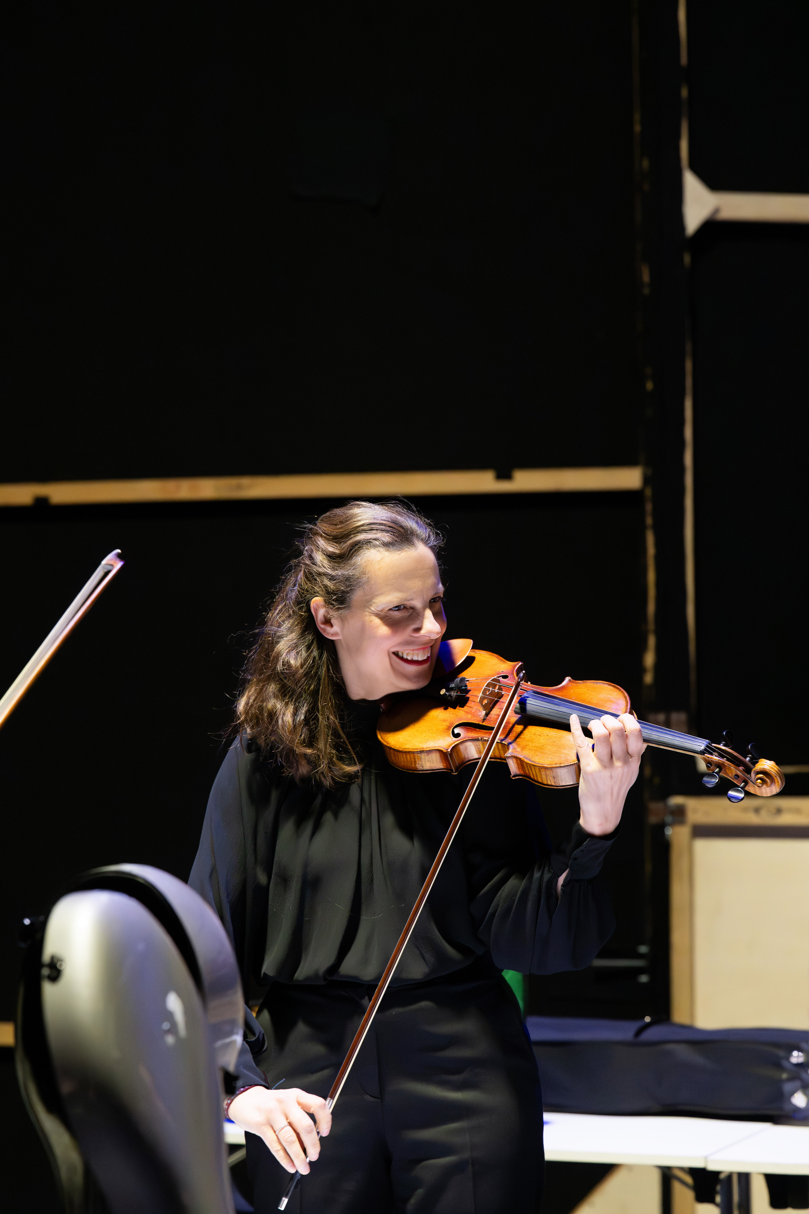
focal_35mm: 88
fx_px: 2966
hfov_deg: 15.5
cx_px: 404
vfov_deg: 23.1
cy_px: 607
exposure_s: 1/200
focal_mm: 88
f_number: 4
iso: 12800
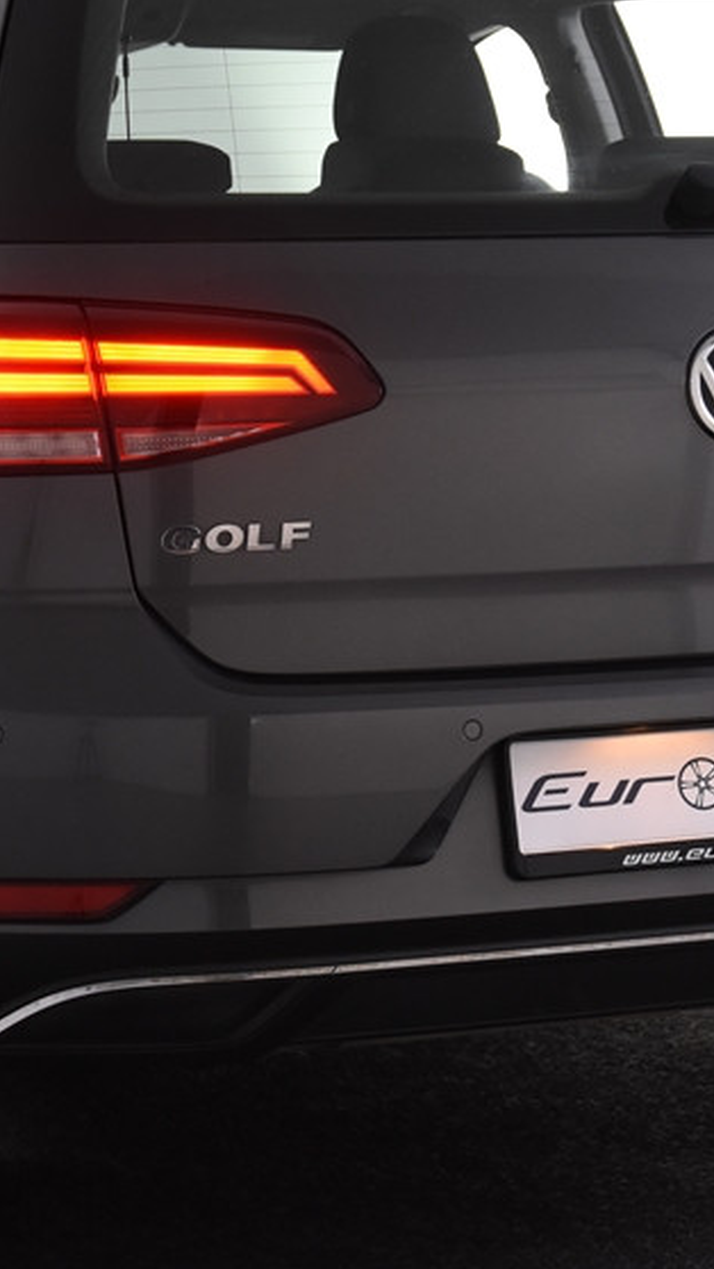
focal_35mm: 98
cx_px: 357
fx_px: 3297
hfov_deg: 12.4
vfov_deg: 21.8
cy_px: 540
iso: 1600
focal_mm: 34
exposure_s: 1/100
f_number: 5
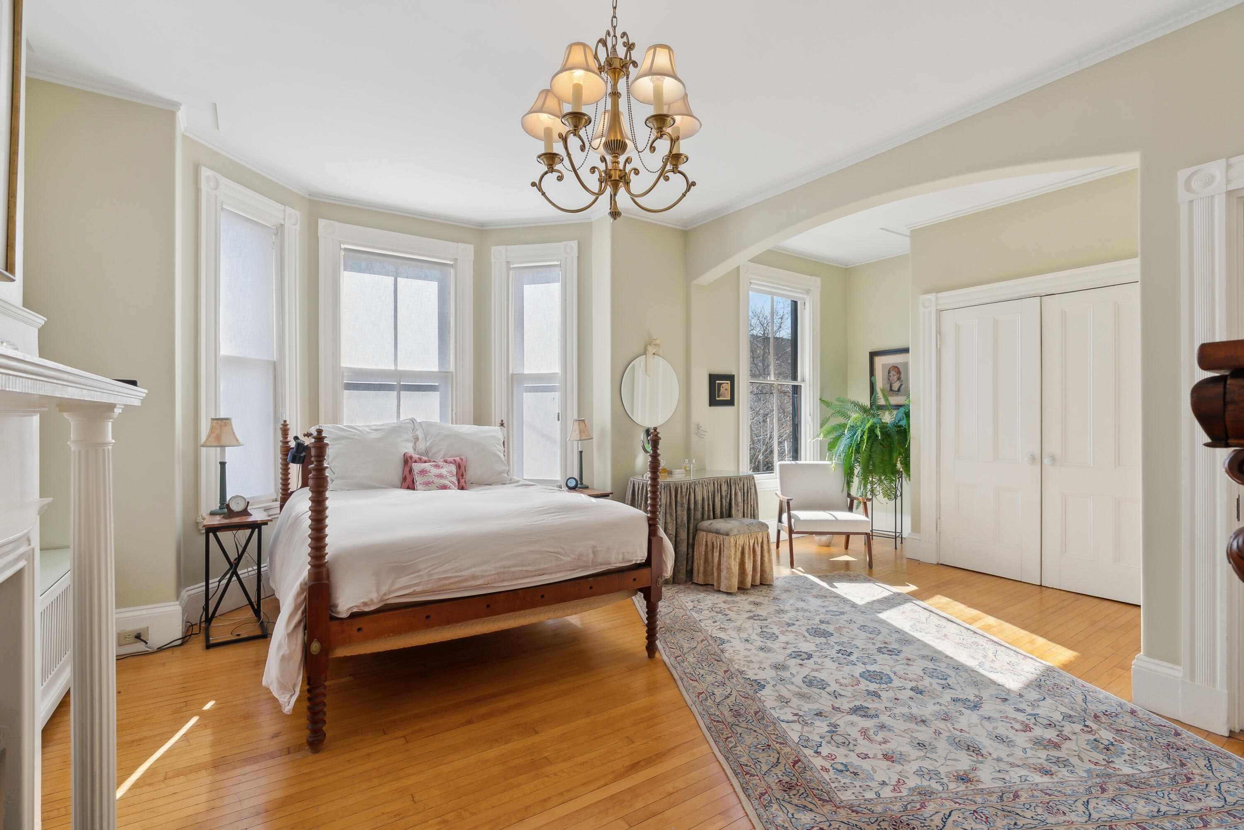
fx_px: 553
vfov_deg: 73.8
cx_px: 622
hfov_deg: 96.7
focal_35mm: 16
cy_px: 415
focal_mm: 16
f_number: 7.1
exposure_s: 1/80
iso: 320
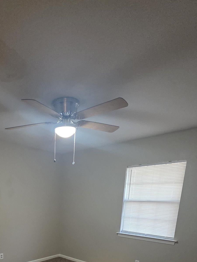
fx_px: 190
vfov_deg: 57.2
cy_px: 246
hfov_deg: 52.4
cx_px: 49
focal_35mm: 25
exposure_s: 1/60
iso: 800
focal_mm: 2.2
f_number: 1.9
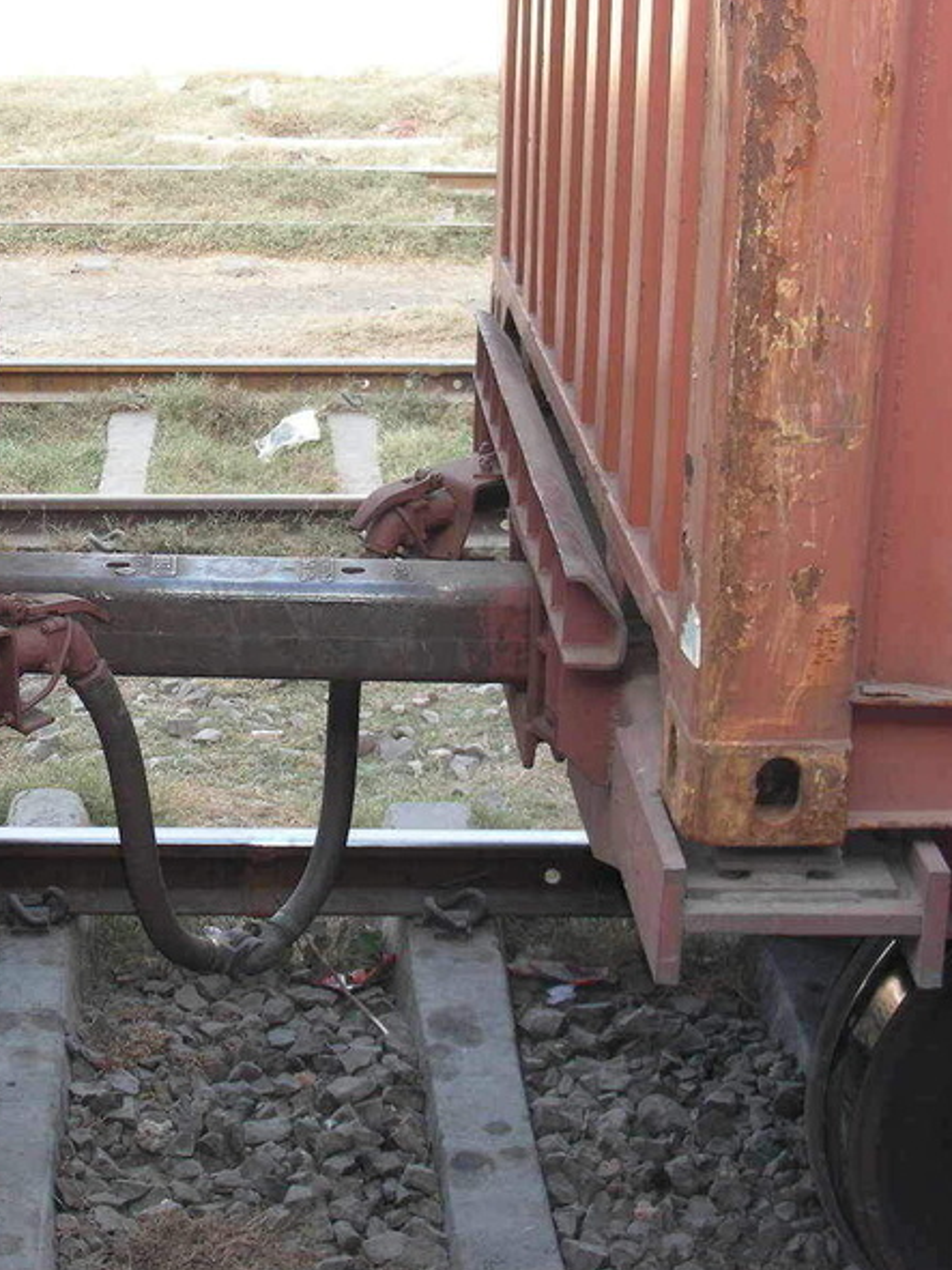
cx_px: 282
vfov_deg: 29.8
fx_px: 2384
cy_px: 634
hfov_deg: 22.4
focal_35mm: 65
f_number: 3.5
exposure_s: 1/30
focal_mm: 8
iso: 57
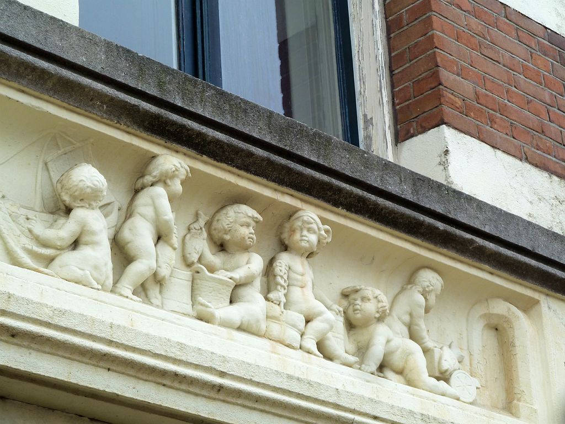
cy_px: 212
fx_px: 1697
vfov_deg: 14.2
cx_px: 282
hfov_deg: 18.9
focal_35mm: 104
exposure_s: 1/60
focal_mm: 17
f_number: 4.3
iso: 80
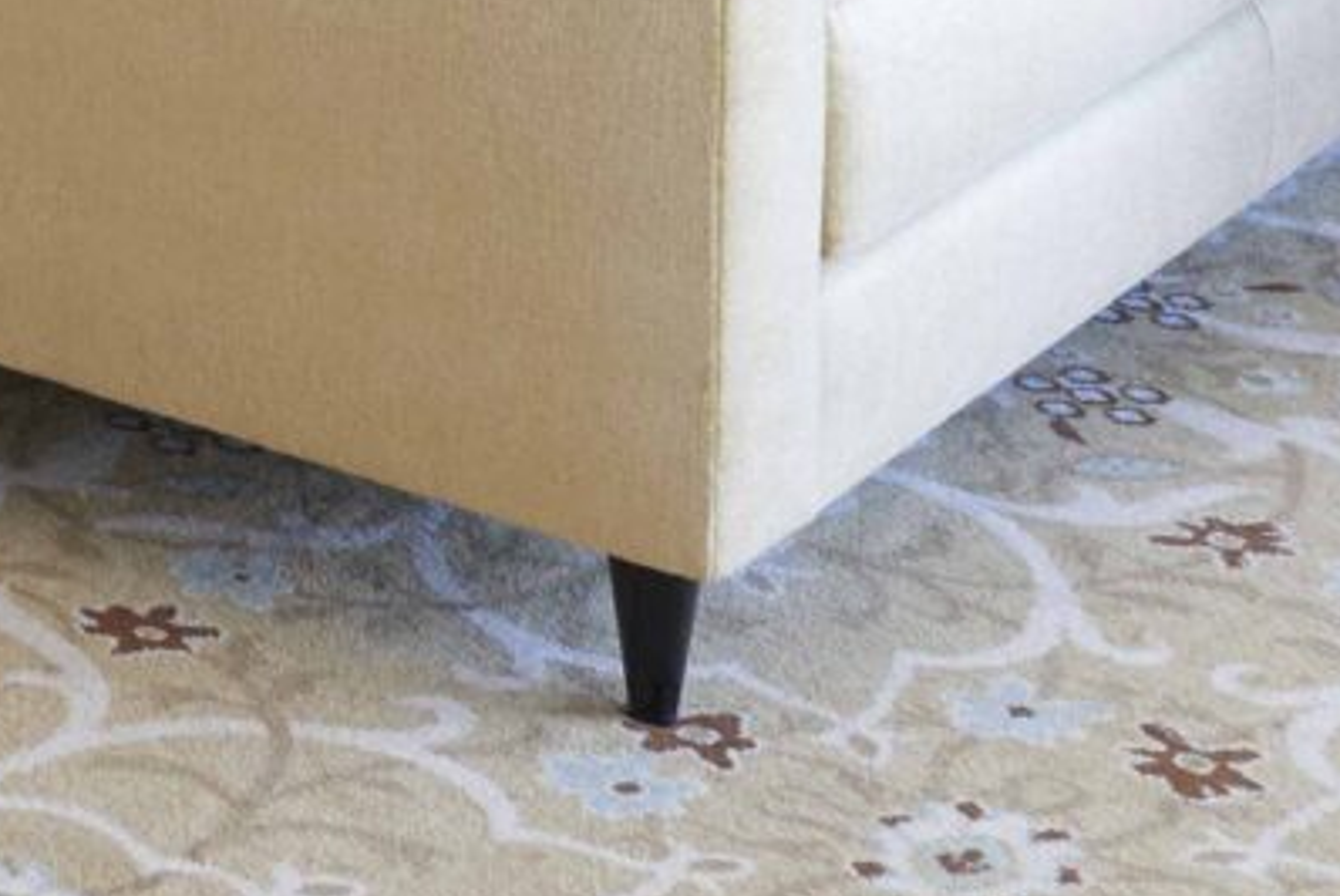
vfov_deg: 9.0
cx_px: -859
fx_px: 5028
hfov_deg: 13.9
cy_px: -1379
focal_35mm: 135
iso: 200
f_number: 9
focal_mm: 21
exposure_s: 1/6
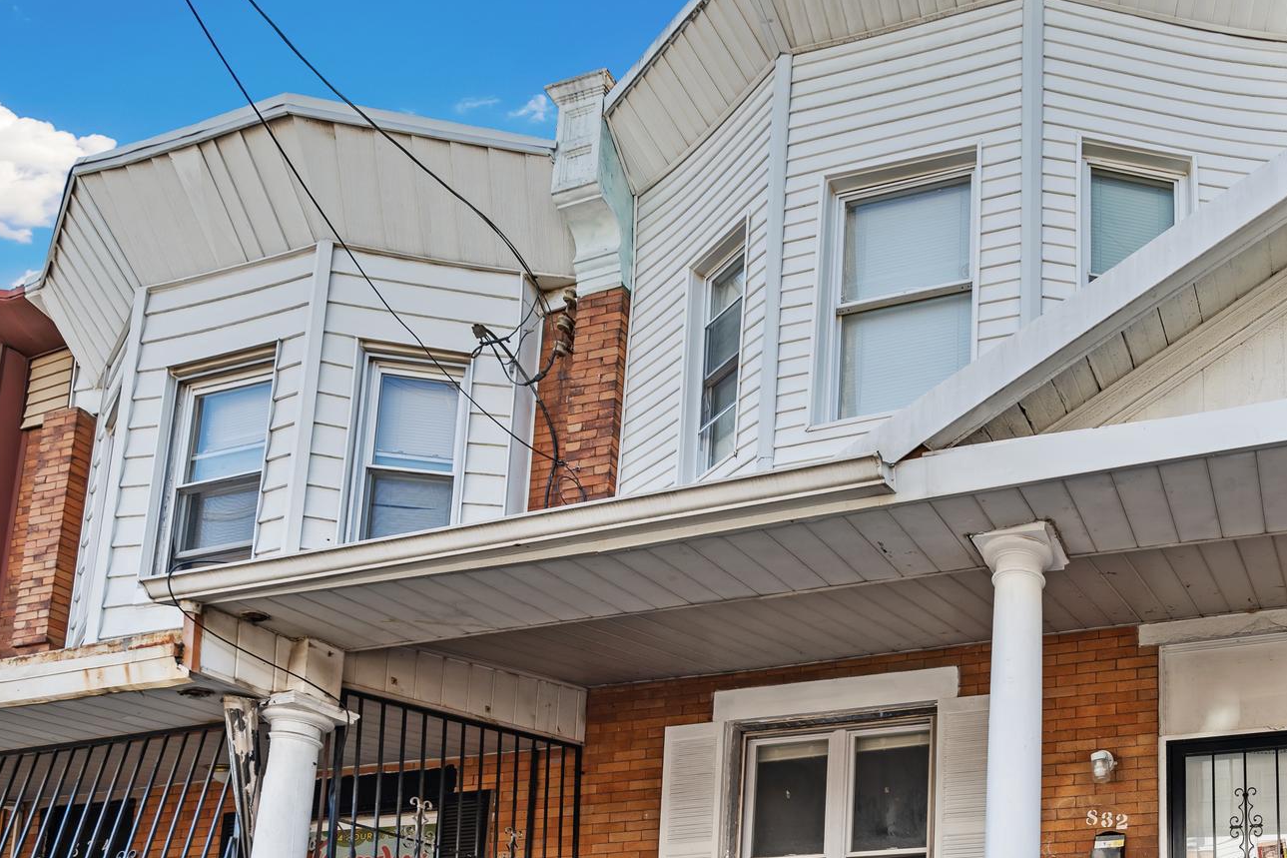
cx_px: 767
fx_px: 993
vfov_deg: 45.7
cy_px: 598
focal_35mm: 28
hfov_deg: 65.3
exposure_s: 1/200
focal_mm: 17.5
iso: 100
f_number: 4
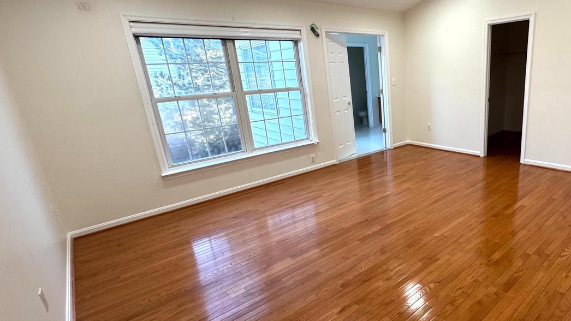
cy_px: 163
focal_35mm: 21
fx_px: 318
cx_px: 392
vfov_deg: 53.6
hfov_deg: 80.3
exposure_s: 1/120
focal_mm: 2.22
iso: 250
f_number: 2.2
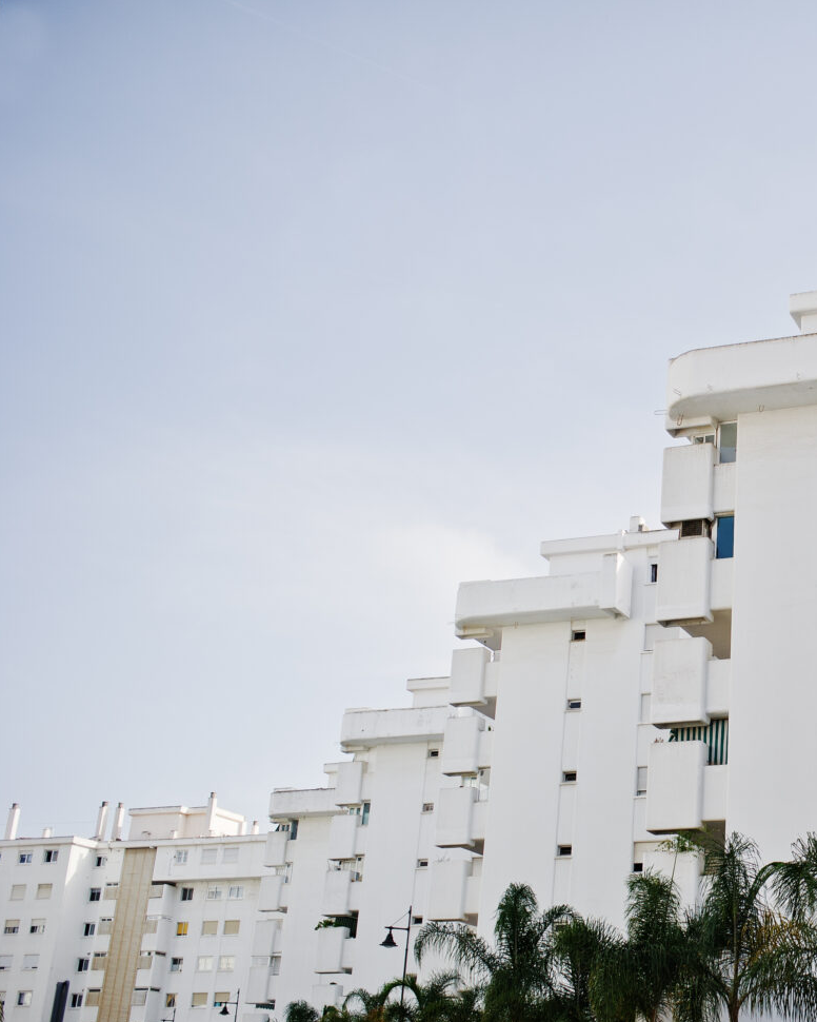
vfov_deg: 36.0
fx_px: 1572
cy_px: 494
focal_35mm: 52
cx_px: 806
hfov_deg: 27.5
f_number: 2
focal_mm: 35
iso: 200
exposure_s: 1/8000
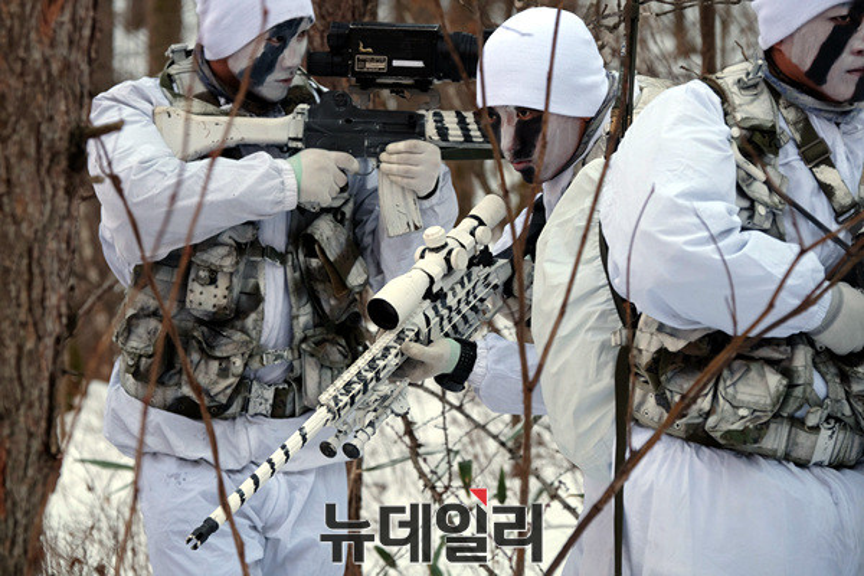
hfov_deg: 13.4
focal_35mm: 153
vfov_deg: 9.0
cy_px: 288
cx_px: 432
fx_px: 3672
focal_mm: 102.2
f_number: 5
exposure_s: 1/60
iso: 200
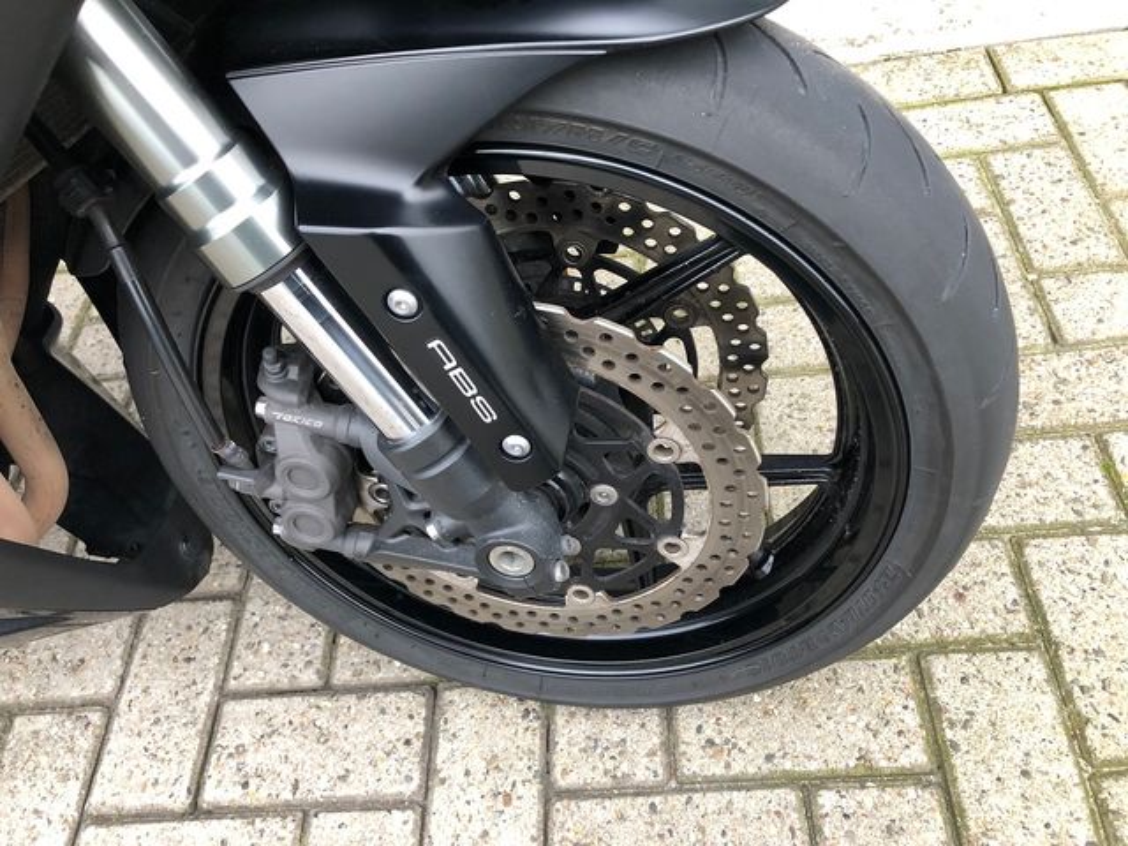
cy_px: 423
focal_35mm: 28
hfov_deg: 63.4
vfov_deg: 49.7
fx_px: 912
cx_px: 564
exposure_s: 1/30
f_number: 1.8
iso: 40
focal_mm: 3.99
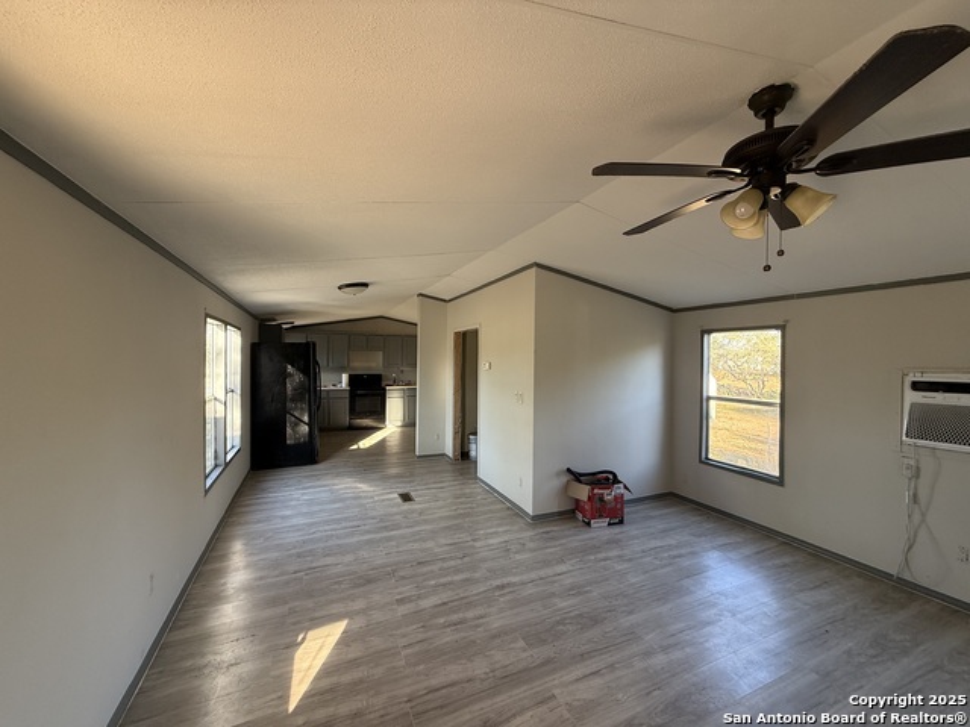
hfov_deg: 102.1
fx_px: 392
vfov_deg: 85.7
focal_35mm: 14
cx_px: 485
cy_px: 364
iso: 160
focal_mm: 2.22
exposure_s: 1/99
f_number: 2.2
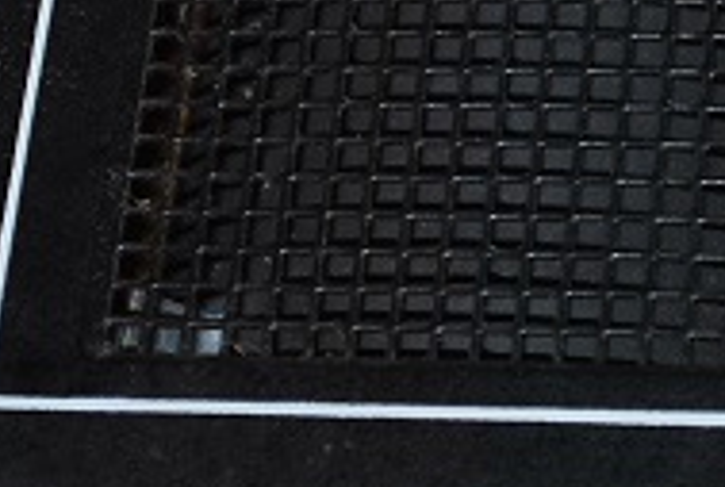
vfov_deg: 6.2
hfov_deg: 9.3
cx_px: 620
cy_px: 59
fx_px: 4461
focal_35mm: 221
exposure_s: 1/60
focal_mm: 48
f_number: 5.3
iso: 200
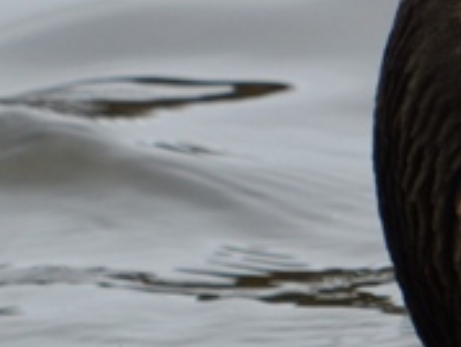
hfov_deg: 1.3
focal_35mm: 1510
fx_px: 20137
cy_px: 101
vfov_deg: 1.0
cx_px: 772
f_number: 3.2
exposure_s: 1/1000
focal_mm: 75.6
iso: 100
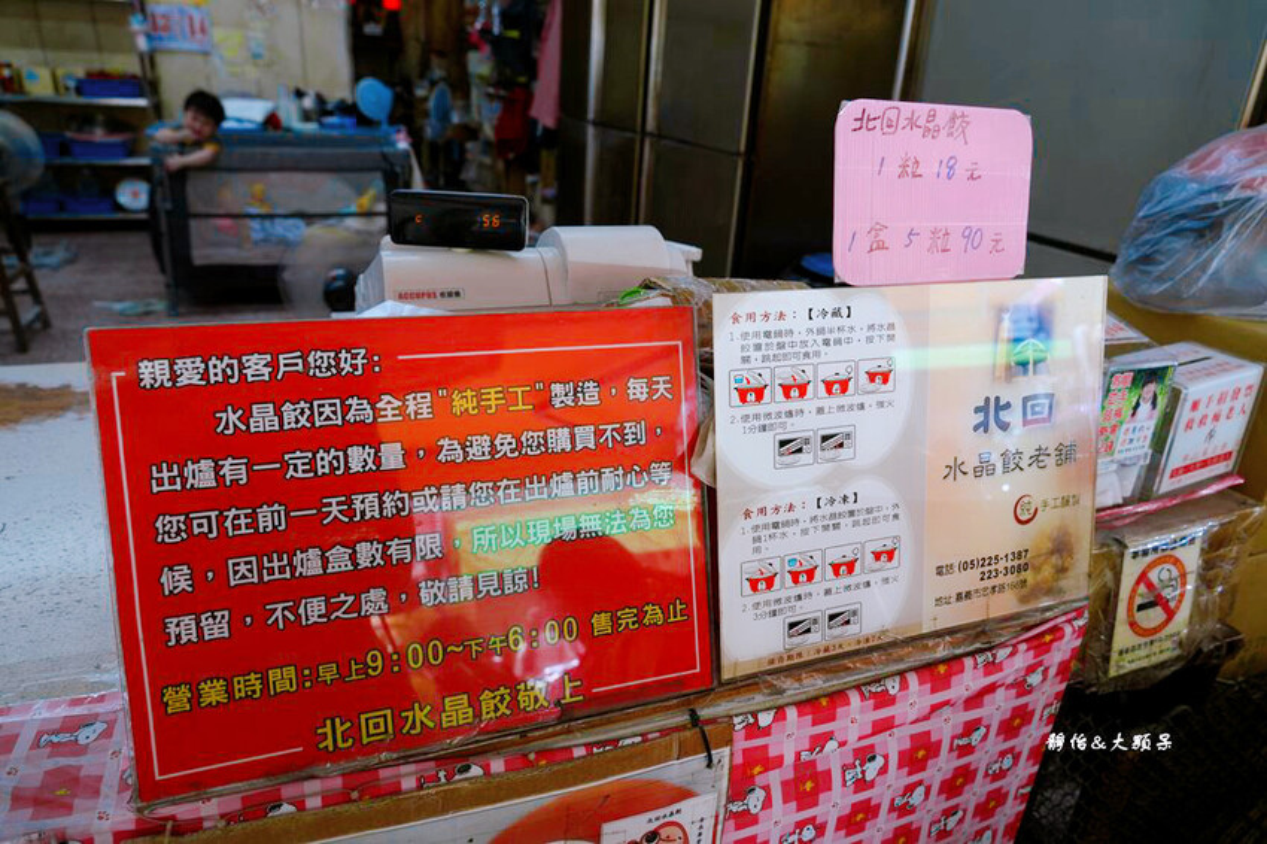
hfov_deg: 73.8
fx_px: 844
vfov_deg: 53.1
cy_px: 422
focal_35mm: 24
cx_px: 634
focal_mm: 24
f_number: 4.5
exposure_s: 1/50
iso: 320
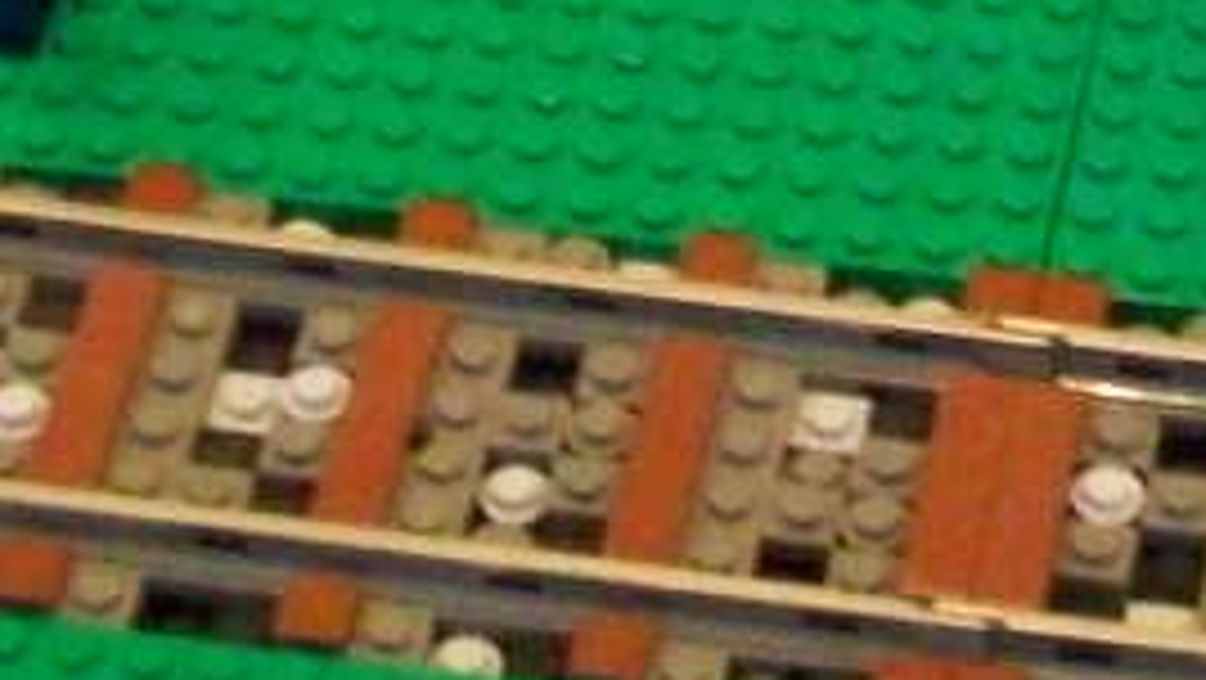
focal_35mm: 239
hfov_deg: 9.0
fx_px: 7646
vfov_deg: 5.0
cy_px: -847
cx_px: 932
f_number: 3.1
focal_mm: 7.6
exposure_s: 1/71.9
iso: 393
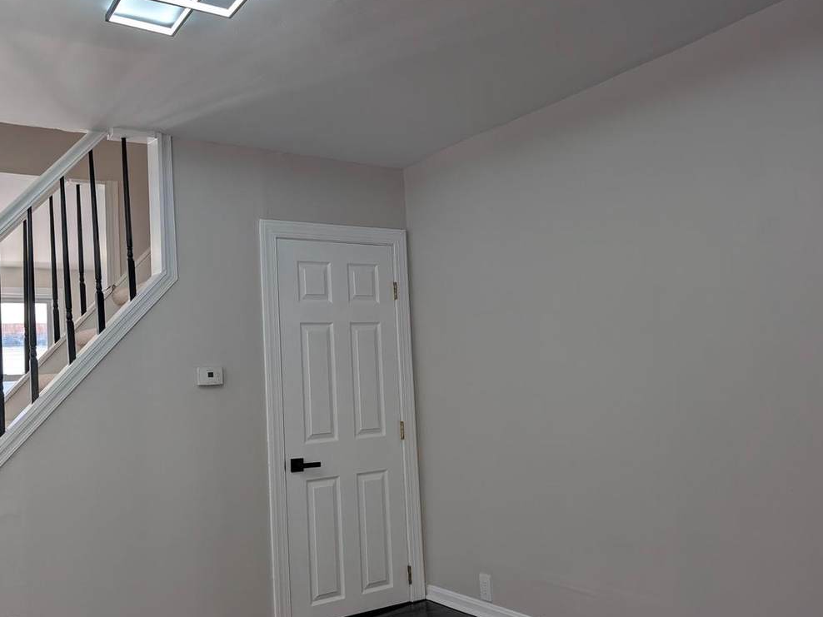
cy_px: 327
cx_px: 358
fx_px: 737
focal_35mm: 31
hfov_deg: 58.2
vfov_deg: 45.4
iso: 30
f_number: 1.68
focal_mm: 6.9
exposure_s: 1/87.5
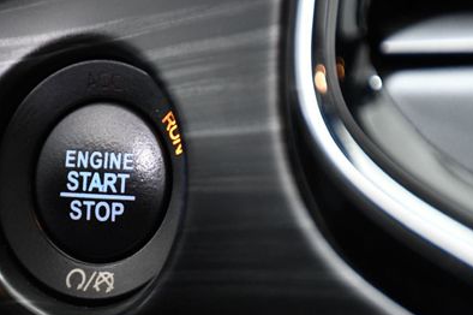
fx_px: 4477
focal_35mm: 341
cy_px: 197
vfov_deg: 4.0
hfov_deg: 6.0
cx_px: 114
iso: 2500
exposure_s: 1/30
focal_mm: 140
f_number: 5.6
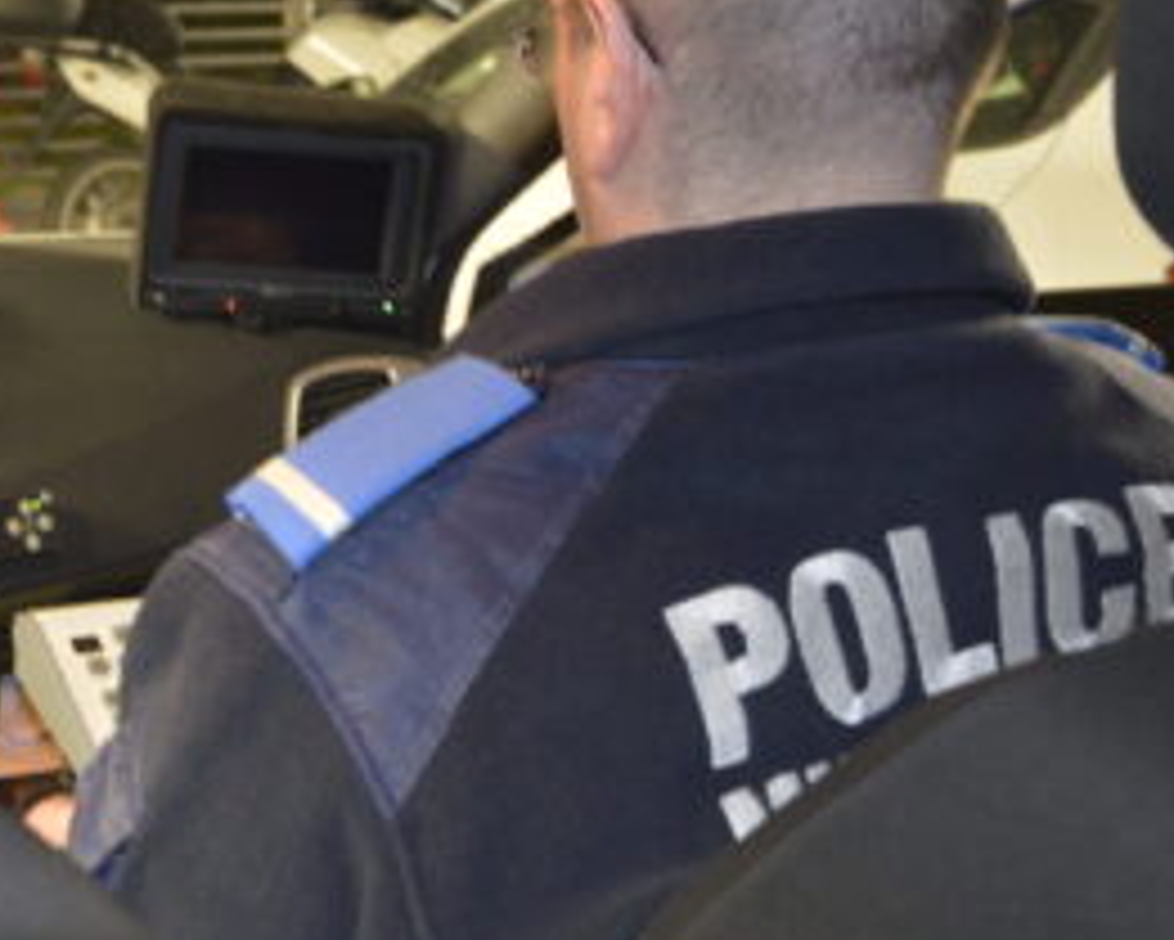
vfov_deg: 26.7
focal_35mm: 57
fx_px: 1981
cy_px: 423
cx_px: 112
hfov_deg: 31.4
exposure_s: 1/6
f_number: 3.8
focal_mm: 22
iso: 800
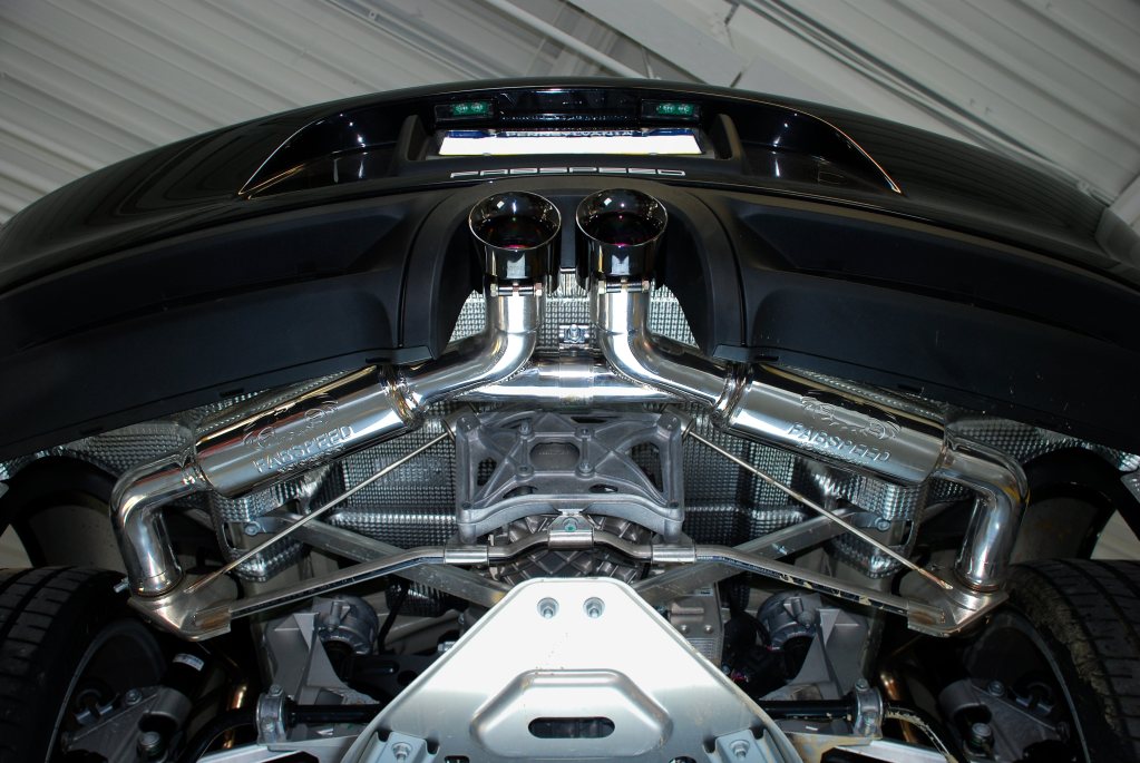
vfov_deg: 37.0
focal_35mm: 36
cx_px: 570
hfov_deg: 53.1
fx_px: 1141
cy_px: 382
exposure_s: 1/60
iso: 200
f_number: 4
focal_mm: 24
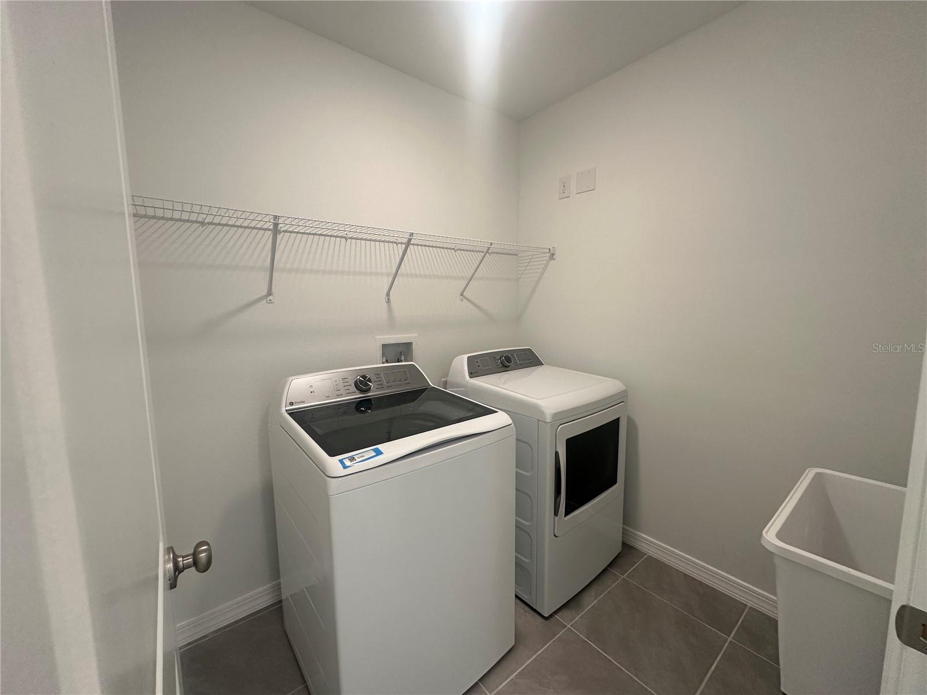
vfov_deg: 85.7
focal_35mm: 14
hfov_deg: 102.1
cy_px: 348
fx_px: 375
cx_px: 464
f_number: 2.2
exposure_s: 1/120
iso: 200
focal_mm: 2.22
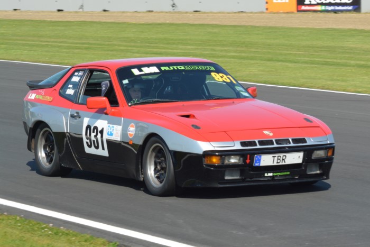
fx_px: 1619
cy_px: 124
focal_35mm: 158
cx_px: 185
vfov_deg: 8.7
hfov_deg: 13.0
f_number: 13
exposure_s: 1/500
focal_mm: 105
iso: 640
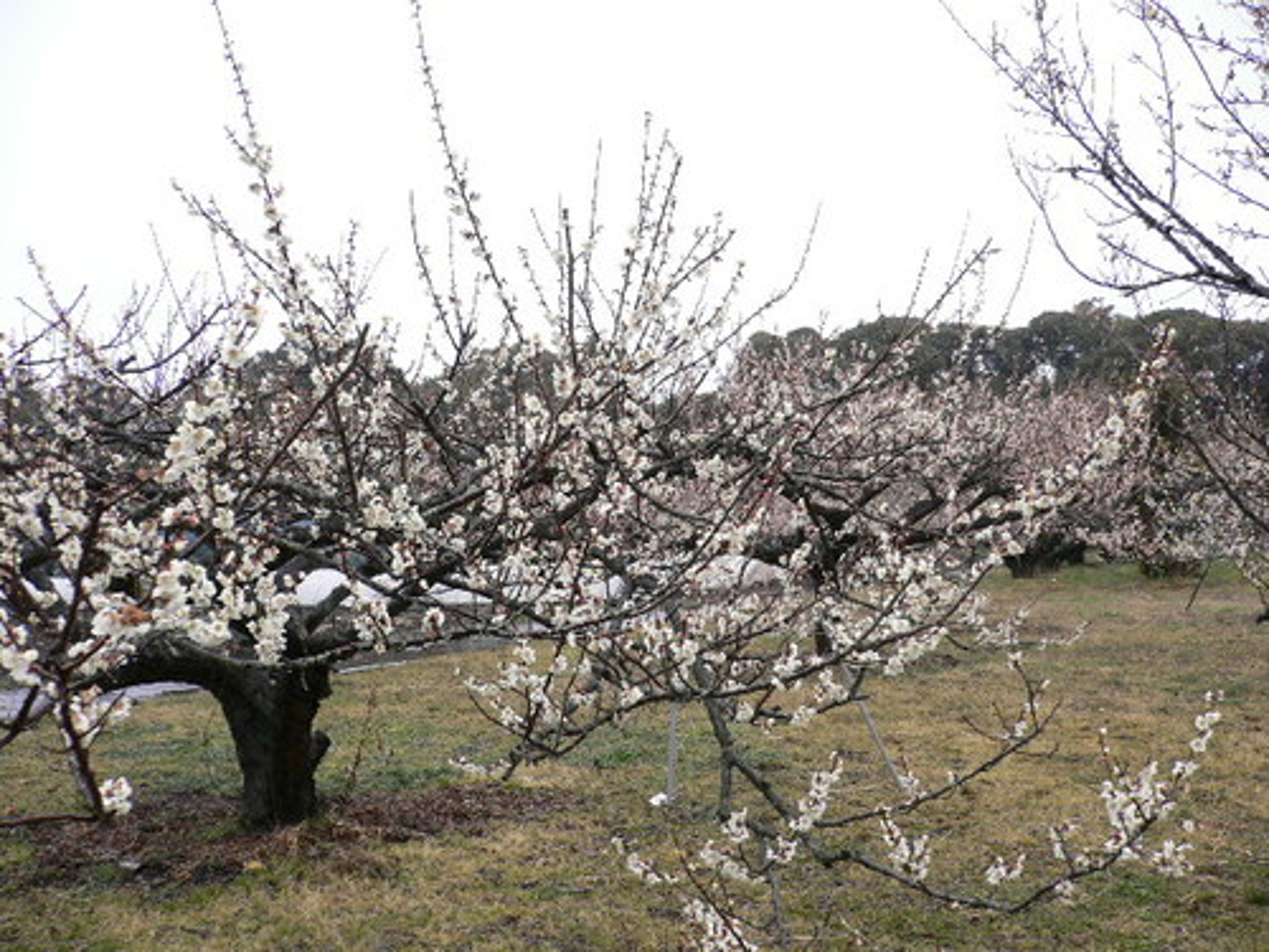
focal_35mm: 35
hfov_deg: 52.6
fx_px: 1283
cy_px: 476
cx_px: 634
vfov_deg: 40.7
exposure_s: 1/125
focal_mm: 5.8
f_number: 2.8
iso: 100
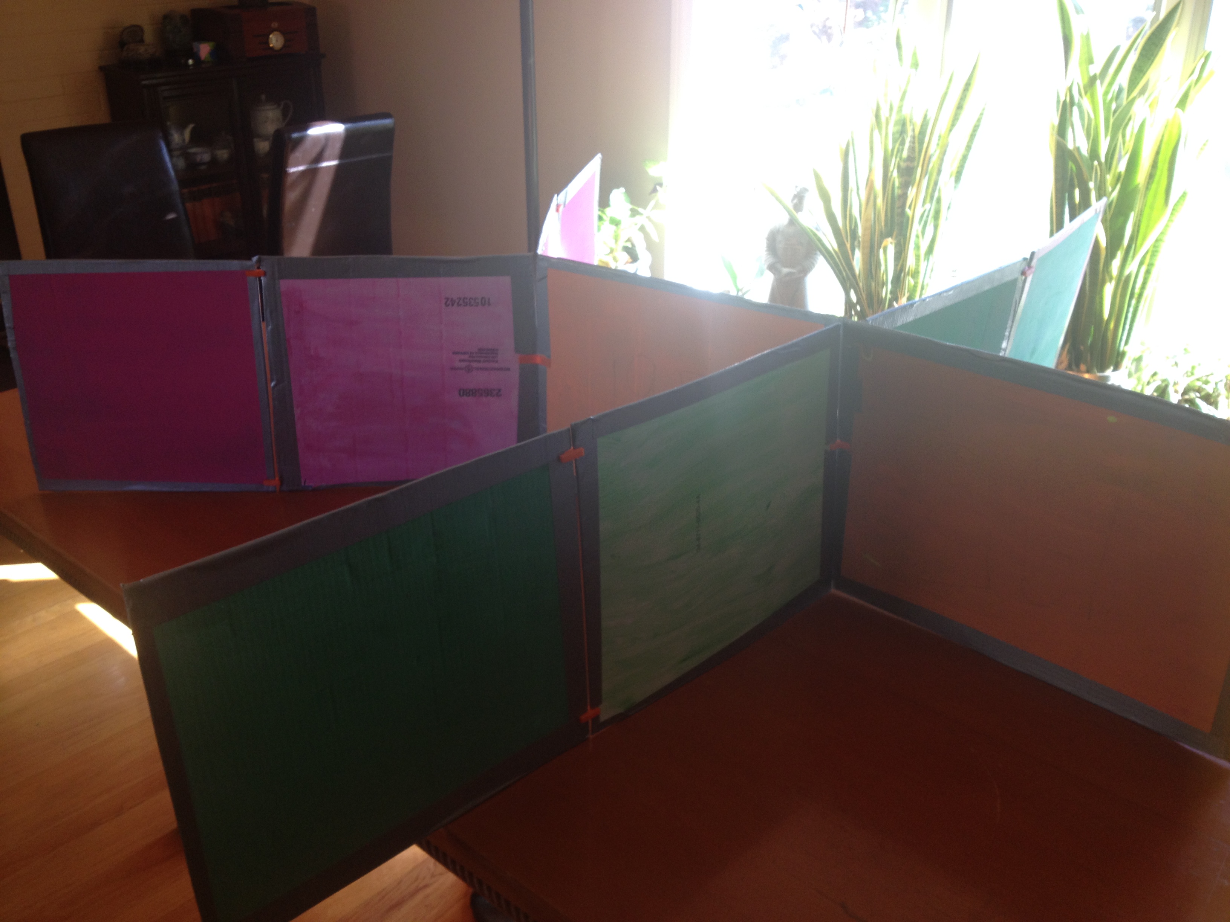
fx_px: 1244
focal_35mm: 35
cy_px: 461
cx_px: 615
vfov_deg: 40.7
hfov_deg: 52.6
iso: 50
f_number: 2.4
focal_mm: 4.28
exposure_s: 1/40
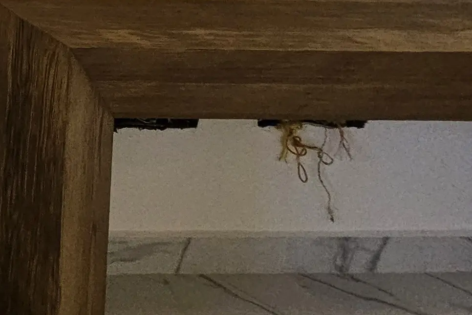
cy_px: -234
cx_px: -410
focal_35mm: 56
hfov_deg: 21.0
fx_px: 734
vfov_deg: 19.1
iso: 250
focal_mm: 2.2
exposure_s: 1/359
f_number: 2.2
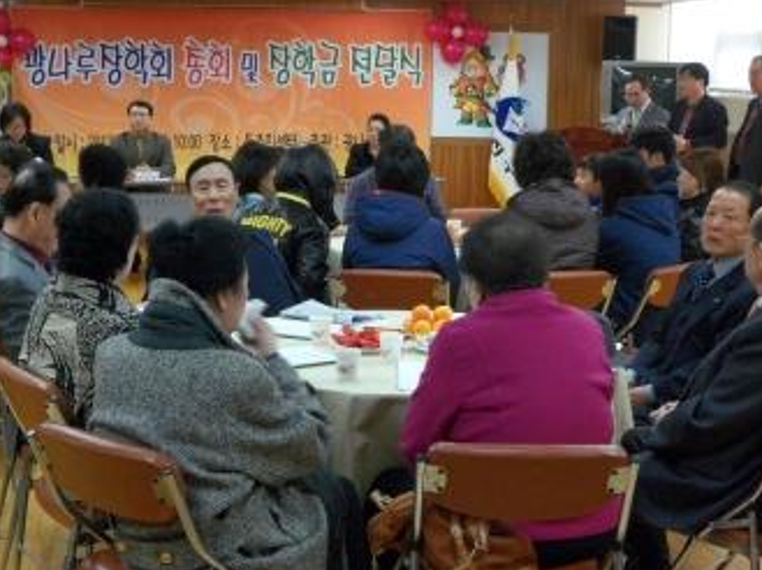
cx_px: 343
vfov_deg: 24.4
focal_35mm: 60
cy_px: 313
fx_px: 1319
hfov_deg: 32.2
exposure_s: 1/15
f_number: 4.5
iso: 240
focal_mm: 7.8
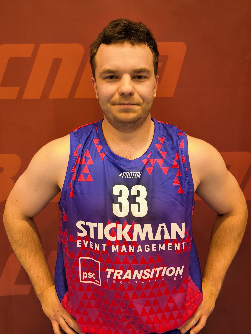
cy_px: 167
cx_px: 126
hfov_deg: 49.7
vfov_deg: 63.4
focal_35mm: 28
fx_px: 271
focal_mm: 6.92
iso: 200
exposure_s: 1/50
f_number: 1.9
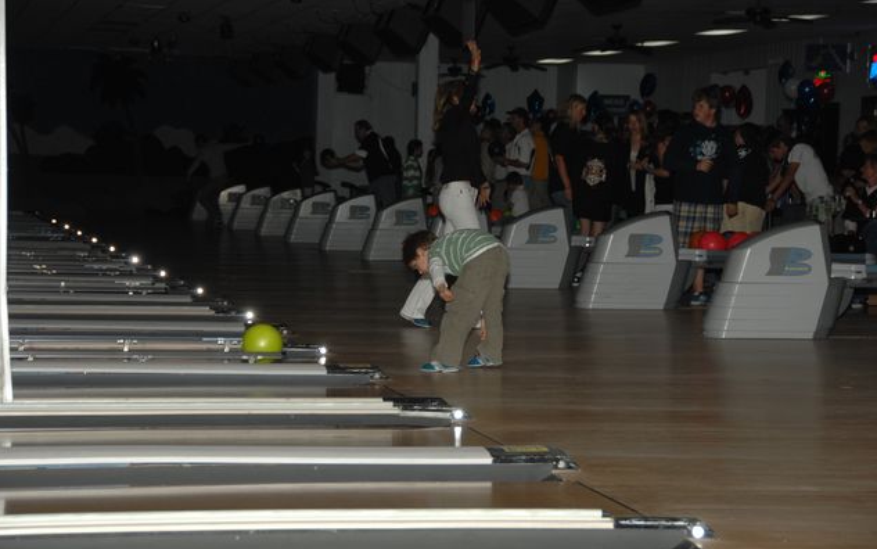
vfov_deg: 12.1
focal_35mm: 108
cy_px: 271
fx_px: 2582
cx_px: 436
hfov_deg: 19.3
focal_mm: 70
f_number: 5
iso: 200
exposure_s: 1/125
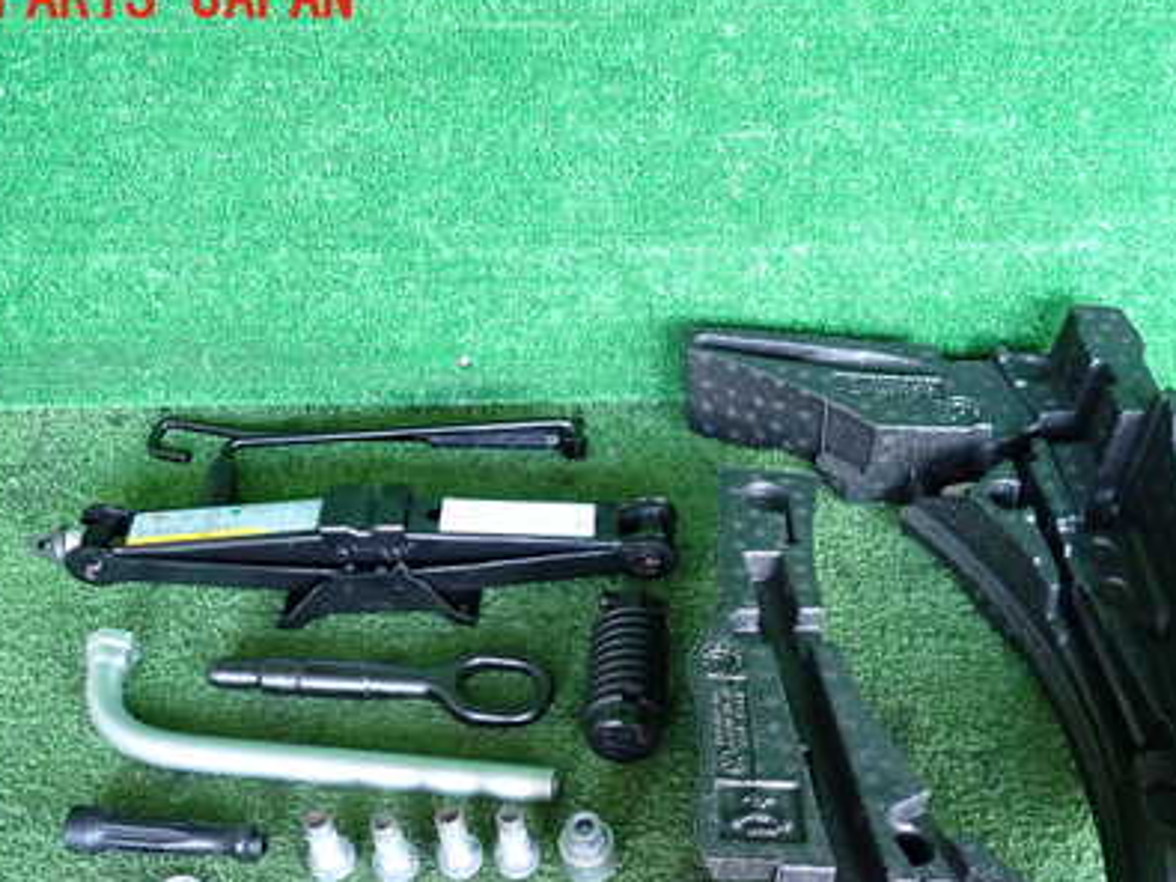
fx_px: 1291
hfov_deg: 48.7
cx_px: 706
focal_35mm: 38
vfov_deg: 37.0
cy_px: 632
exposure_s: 1/30
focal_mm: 4.5
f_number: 2
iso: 500
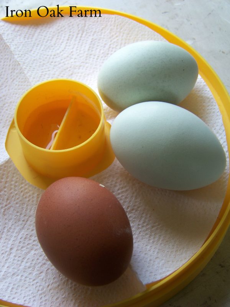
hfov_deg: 26.6
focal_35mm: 55
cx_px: 115
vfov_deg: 34.9
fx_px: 487
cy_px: 154
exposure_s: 1/40
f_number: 3.2
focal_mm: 9.36
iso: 66
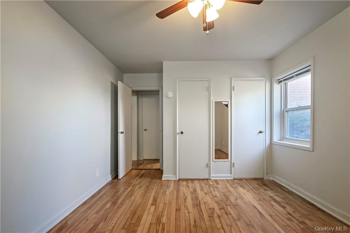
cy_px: 116
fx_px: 156
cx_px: 175
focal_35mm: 16
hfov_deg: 96.7
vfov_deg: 73.7
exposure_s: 1/50
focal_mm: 16
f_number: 7.1
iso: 800
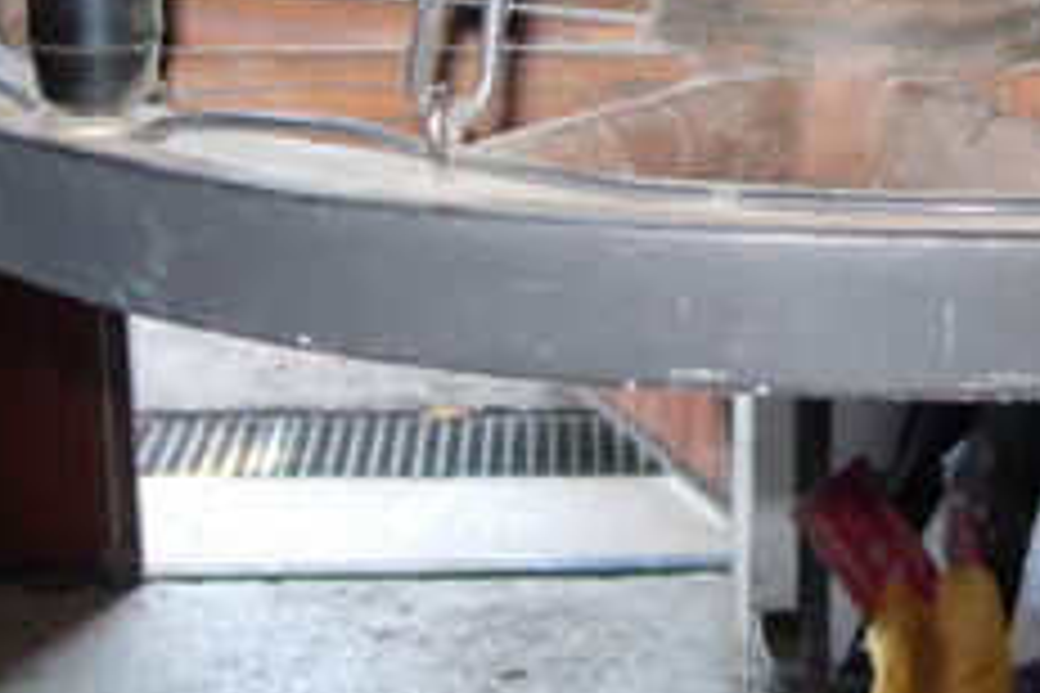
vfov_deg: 16.5
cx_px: 851
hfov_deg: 24.3
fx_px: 2369
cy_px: 135
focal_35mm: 82
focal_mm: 7.8
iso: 79
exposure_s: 1/32
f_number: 2.8
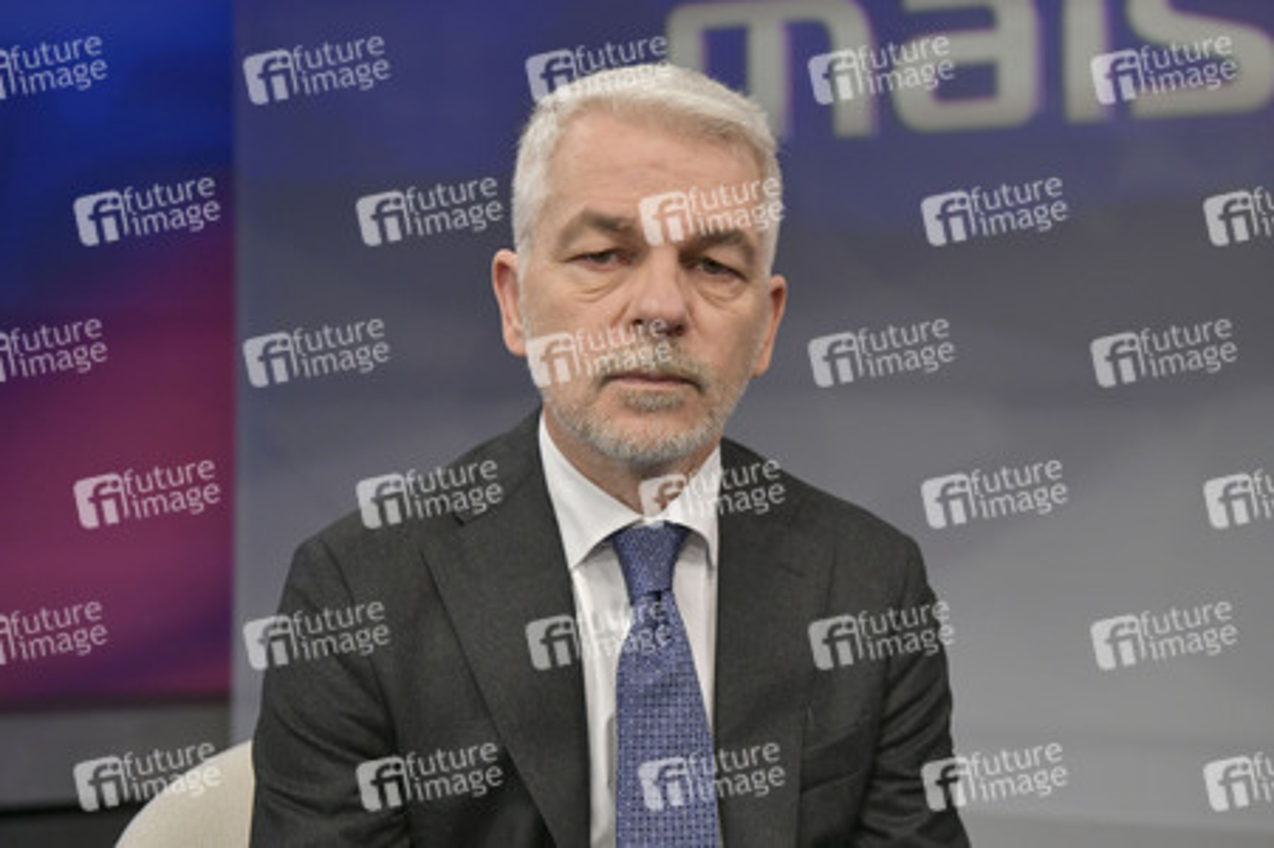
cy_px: 424
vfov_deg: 24.2
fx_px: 1980
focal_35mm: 56
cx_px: 637
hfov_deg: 35.7
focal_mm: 56
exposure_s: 1/250
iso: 1600
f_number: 5
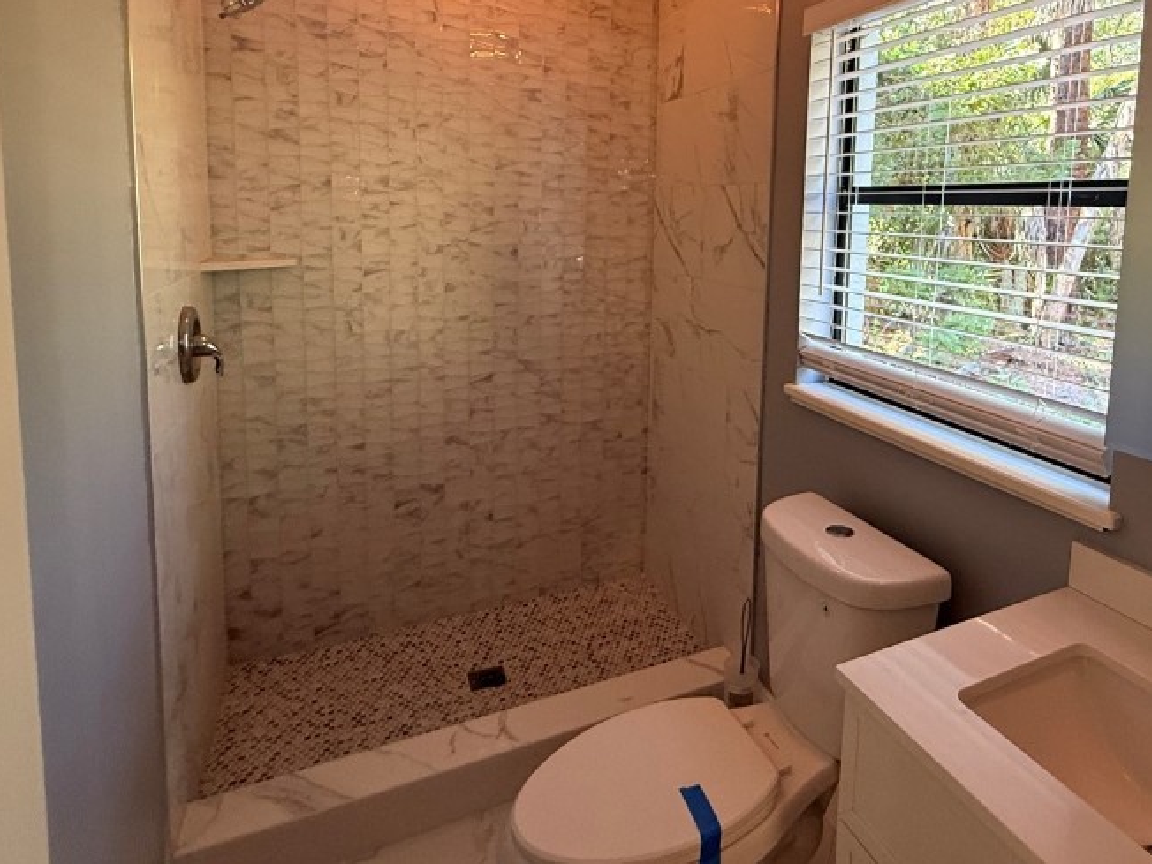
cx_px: 781
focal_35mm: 22
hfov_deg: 73.7
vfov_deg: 59.9
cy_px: 300
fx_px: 732
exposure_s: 1/60
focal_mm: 2.22
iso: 250
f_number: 2.2
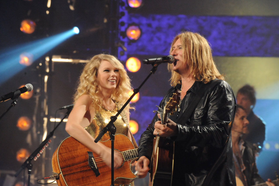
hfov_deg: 10.3
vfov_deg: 6.9
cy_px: 93
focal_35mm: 200
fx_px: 1549
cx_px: 140
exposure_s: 1/60
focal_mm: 200
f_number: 8
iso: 5000
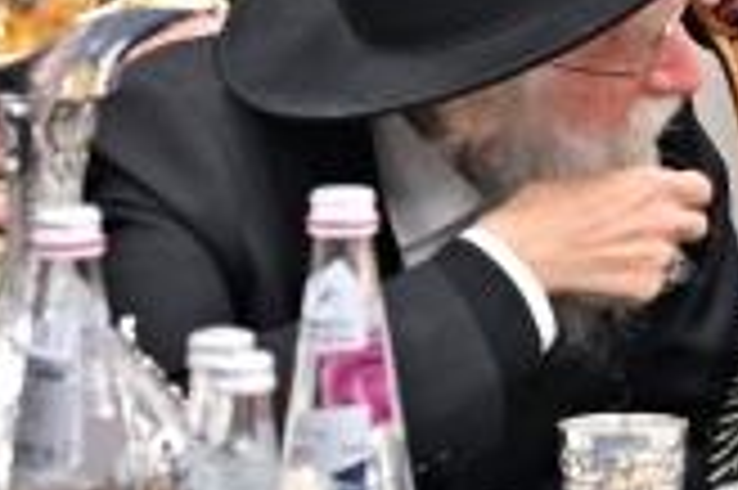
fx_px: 5243
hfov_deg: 7.7
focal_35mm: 256
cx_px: 1418
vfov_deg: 5.3
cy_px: -182
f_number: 4
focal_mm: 41
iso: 800
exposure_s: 1/200
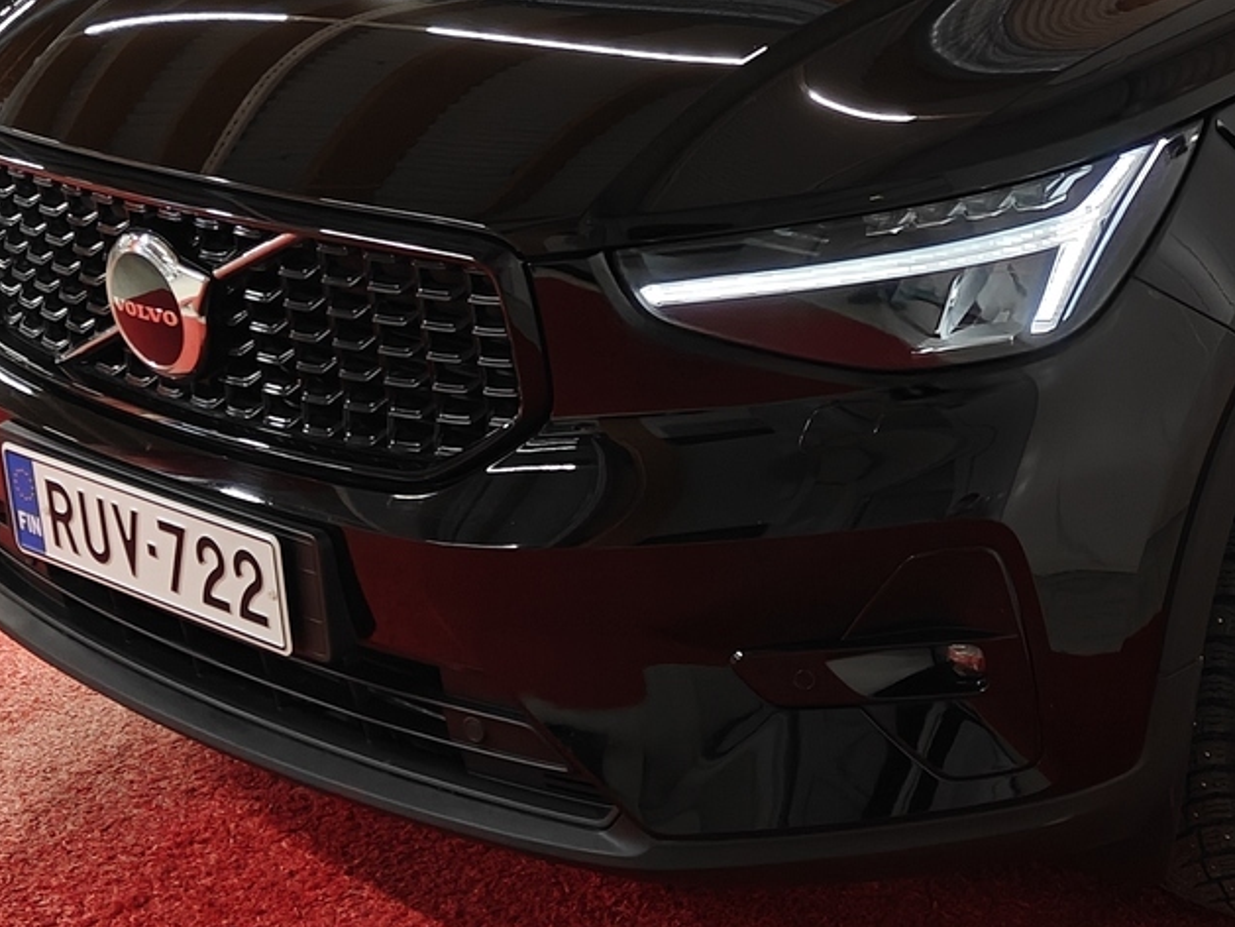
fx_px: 2534
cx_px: 1096
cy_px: 181
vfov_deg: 20.5
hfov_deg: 26.5
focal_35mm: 71
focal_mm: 5.59
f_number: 1.8
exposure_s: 1/60
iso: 100
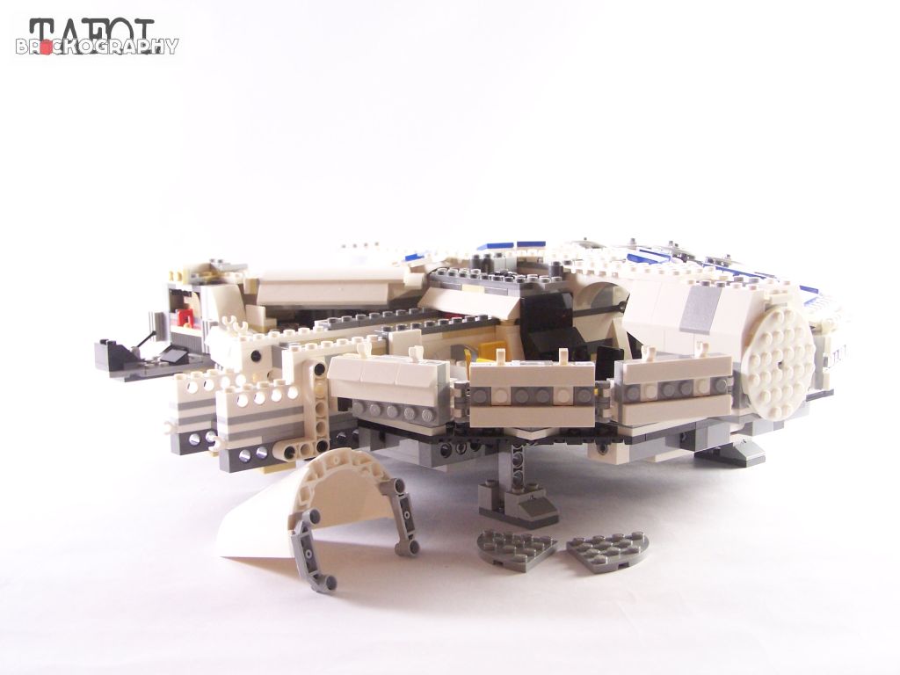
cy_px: 338
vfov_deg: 28.6
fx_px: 1326
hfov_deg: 37.5
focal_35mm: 51
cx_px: 450
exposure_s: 1/20
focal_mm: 8.5
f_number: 3.2
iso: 200
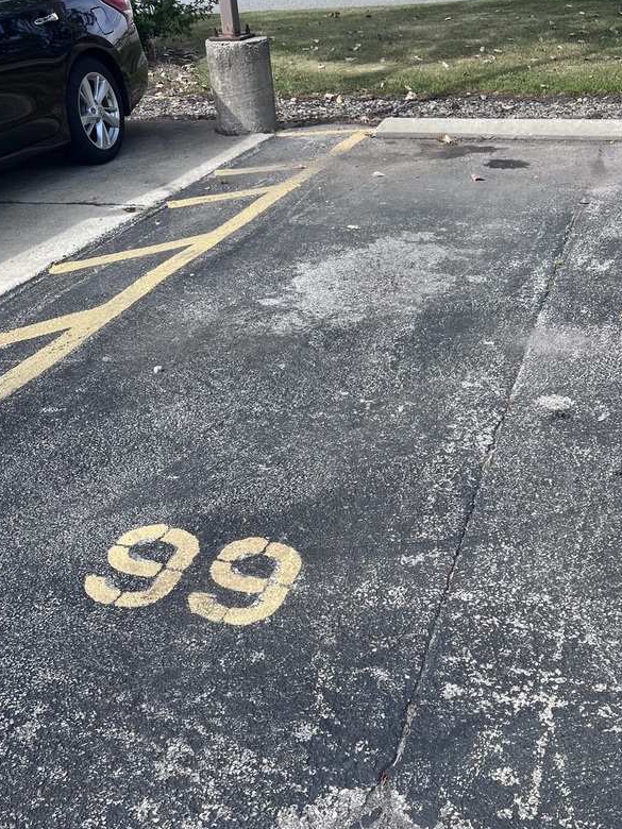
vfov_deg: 51.2
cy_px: 476
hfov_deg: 39.5
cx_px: 366
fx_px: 862
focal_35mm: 36
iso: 50
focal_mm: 5.7
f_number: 1.5
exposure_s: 1/1597
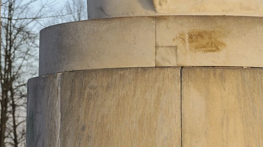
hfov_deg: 9.1
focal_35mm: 237
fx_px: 1652
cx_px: 159
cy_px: -270
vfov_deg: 4.9
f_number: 10
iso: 200
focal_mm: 70
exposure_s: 1/125
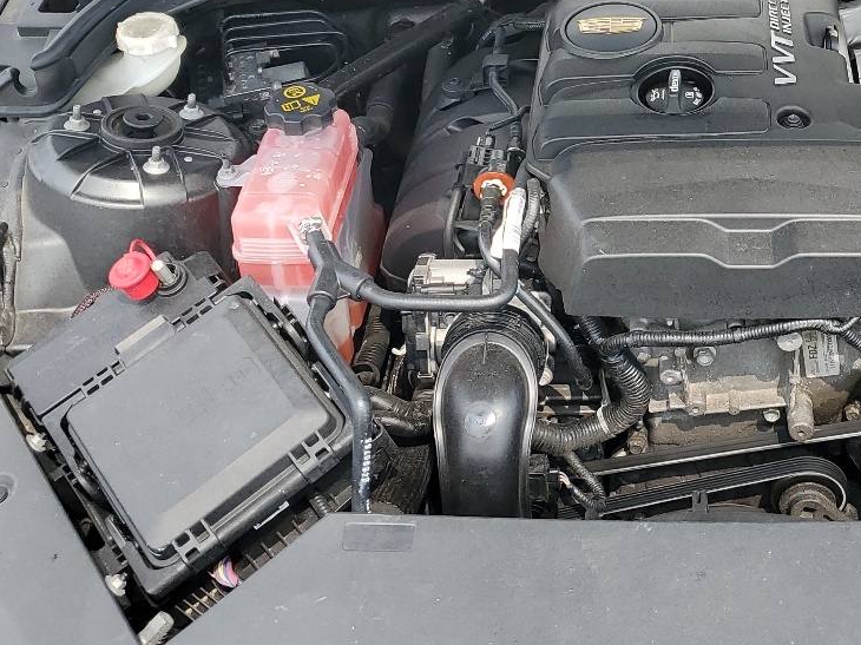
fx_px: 1417
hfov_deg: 32.8
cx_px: 696
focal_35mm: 57
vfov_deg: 25.2
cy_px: 125
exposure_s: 1/625
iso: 50
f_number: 1.5
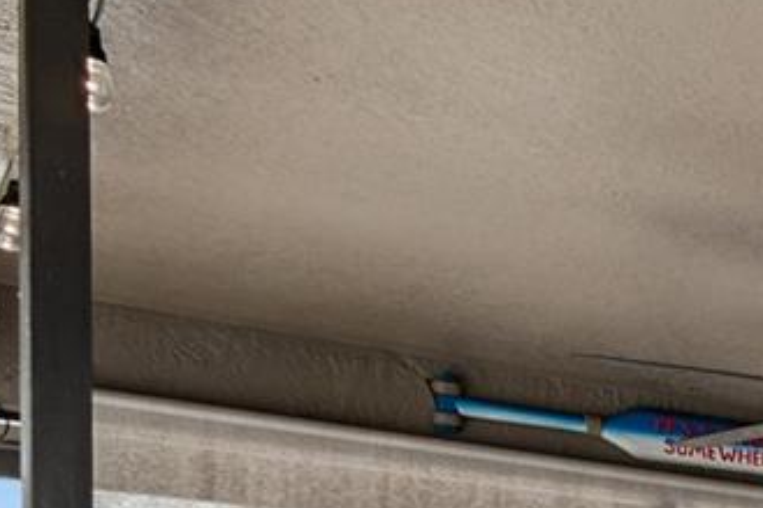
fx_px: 1546
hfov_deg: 15.6
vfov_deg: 16.7
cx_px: 1788
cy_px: 798
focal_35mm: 73
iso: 100
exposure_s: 1/13
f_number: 7.1
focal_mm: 10
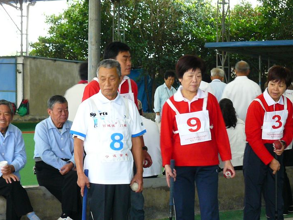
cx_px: 207
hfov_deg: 14.2
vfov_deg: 10.7
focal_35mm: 139
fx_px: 1176
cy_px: 133
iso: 200
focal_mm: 16.2
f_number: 3.2
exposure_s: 1/20
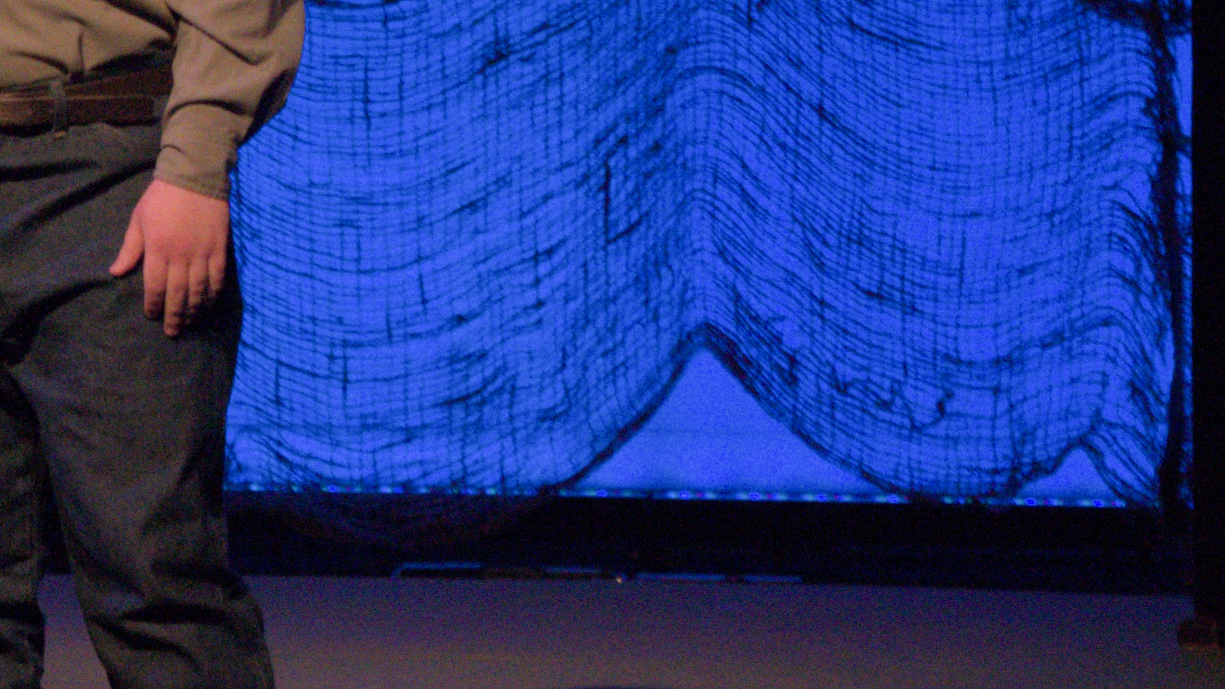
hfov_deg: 7.3
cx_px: -757
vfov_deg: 4.2
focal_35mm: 290
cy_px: -102
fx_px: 9413
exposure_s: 1/80
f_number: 5.6
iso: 4000
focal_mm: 55
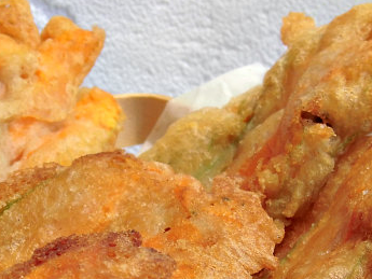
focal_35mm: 109
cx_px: 148
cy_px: 217
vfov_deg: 13.5
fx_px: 1172
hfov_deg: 18.0
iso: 100
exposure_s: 1/400
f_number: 3.4
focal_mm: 8.3
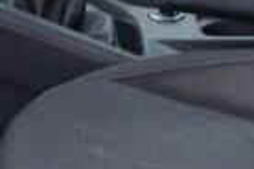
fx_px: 1884
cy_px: -390
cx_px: 236
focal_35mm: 267
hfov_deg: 7.7
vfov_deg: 4.8
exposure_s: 1/40
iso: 125
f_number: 2.8
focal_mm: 24
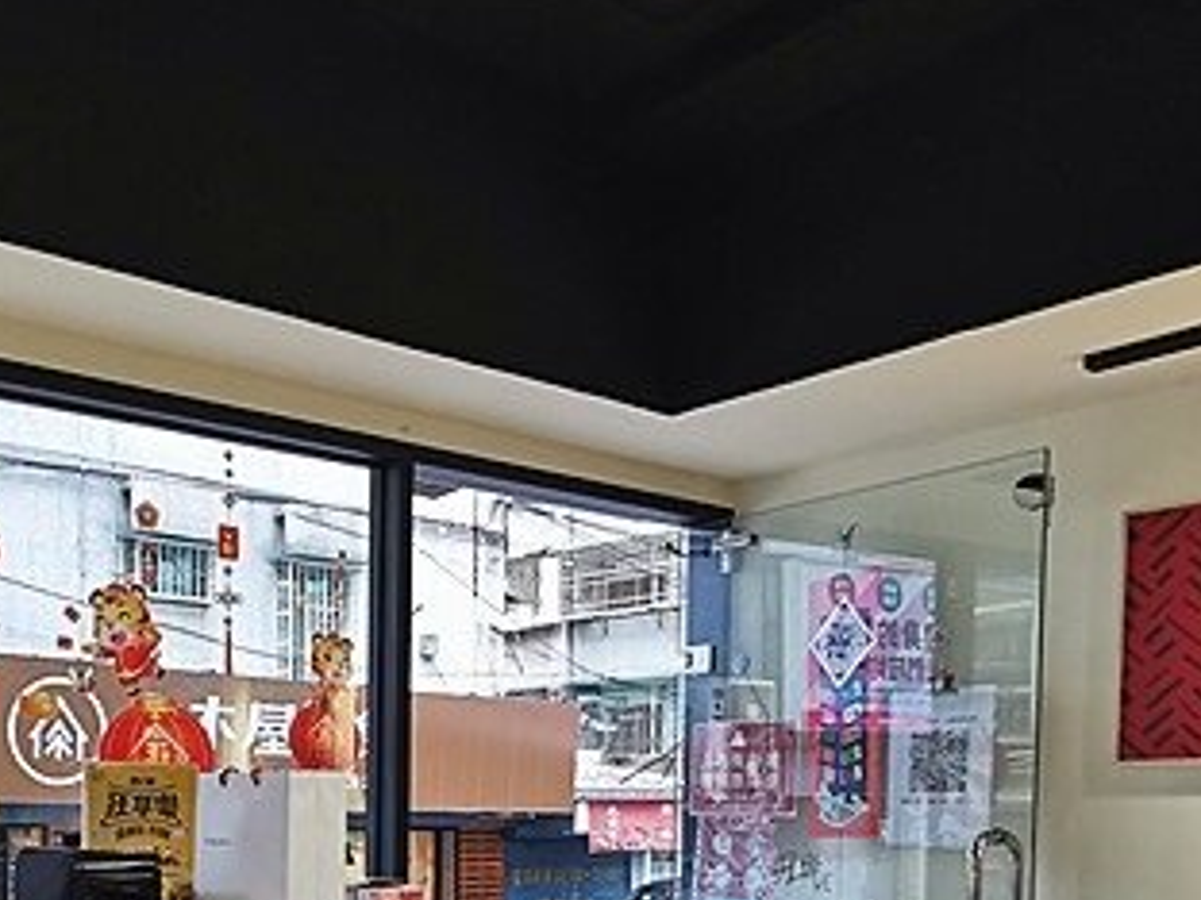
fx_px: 1422
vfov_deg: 32.5
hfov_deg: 44.7
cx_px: 343
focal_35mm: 41
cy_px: 885
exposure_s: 1/120
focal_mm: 2.35
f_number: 2.2
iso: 200
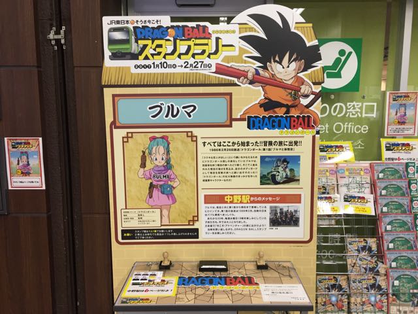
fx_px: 350
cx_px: 209
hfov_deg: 61.7
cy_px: 157
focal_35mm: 29
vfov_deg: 48.2
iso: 64
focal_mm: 4.15
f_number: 2.2
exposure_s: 1/33
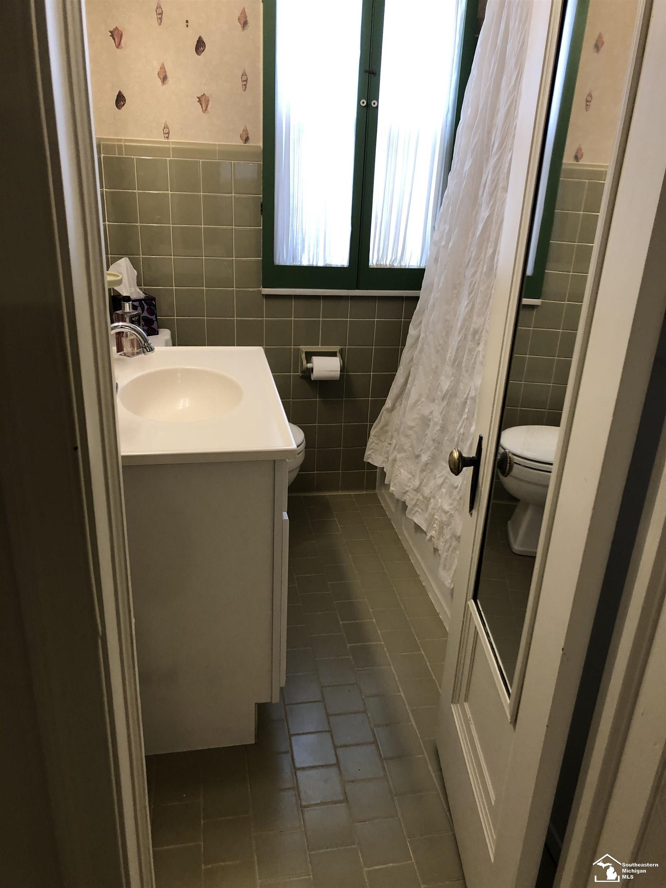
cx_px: 333
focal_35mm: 28
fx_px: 718
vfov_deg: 63.4
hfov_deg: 49.7
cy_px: 444
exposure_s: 1/30
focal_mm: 3.99
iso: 40
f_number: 1.8
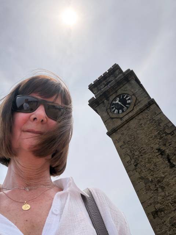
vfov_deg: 60.0
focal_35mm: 30
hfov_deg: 46.8
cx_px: 88
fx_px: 203
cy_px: 118
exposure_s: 1/3125
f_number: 1.9
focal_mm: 2.71
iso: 40
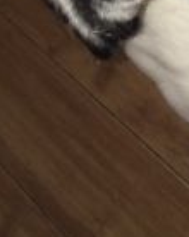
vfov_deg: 9.4
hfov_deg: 8.9
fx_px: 1198
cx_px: 255
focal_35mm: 171
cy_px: -422
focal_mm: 4.12
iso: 80
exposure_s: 1/20
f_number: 2.2
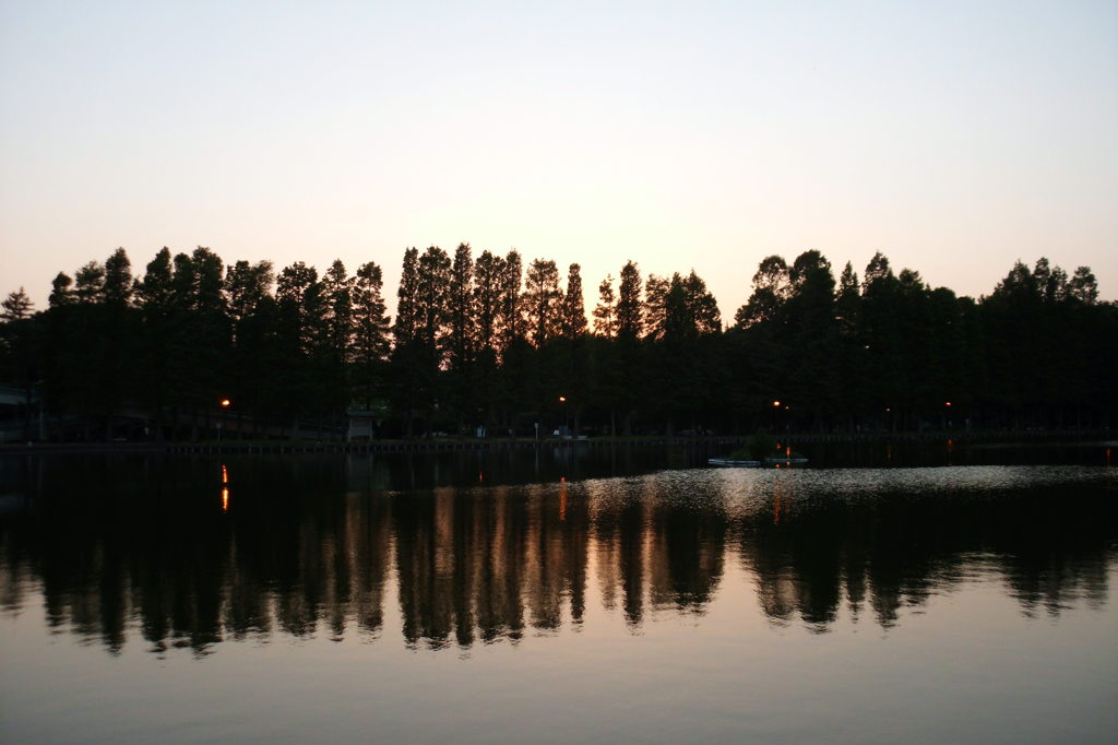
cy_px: 372
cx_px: 559
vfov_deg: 46.4
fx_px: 869
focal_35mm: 28
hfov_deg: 65.5
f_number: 3.3
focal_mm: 5
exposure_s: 1/90
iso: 100
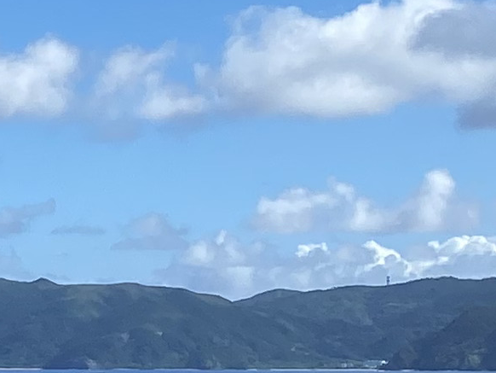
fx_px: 2580
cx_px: -699
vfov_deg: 8.2
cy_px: 324
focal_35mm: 180
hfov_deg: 9.7
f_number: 1.8
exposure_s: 1/2625
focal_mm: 4.25
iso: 32
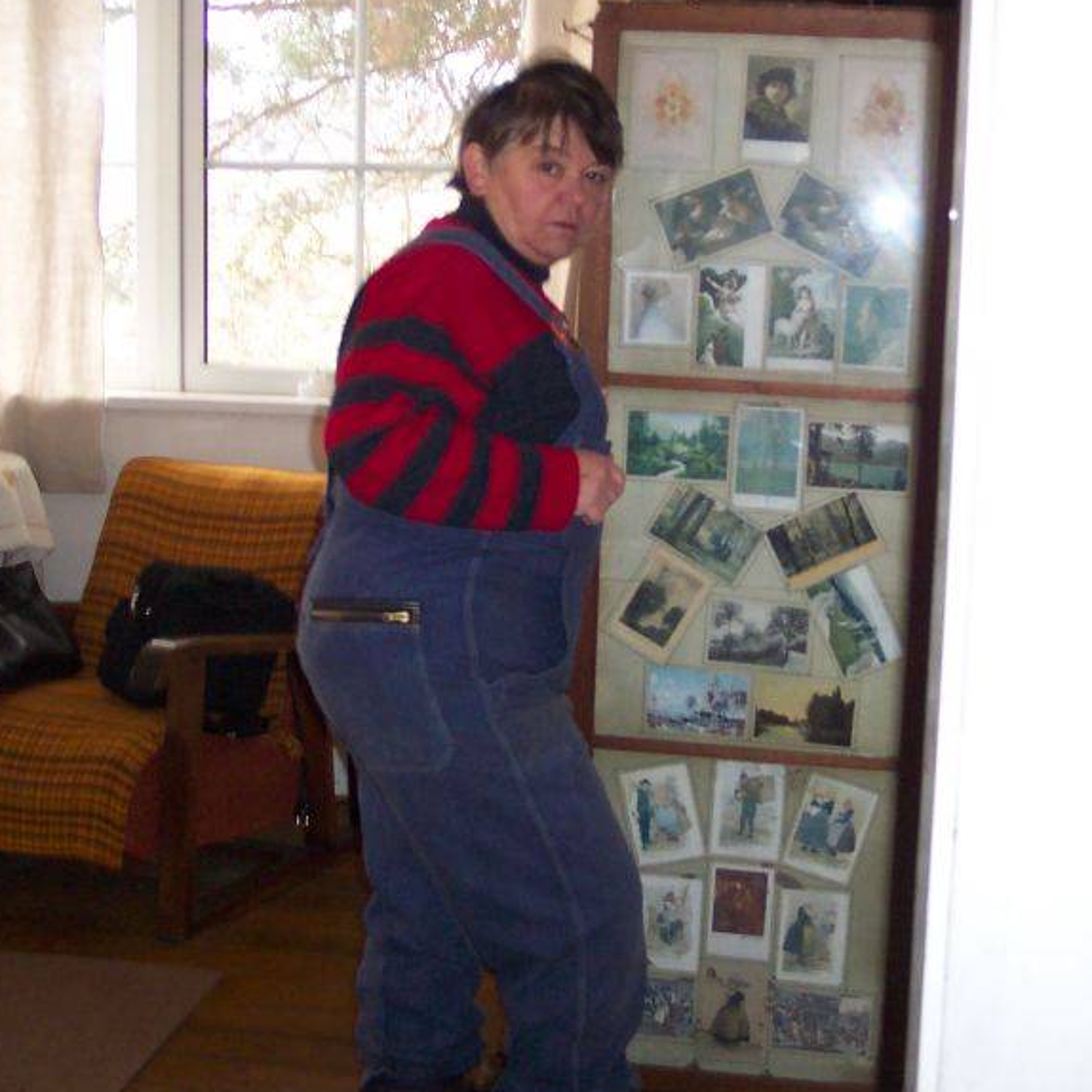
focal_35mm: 54
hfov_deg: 31.6
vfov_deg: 31.6
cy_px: 498
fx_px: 1927
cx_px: 595
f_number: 2.8
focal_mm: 8
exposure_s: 1/30
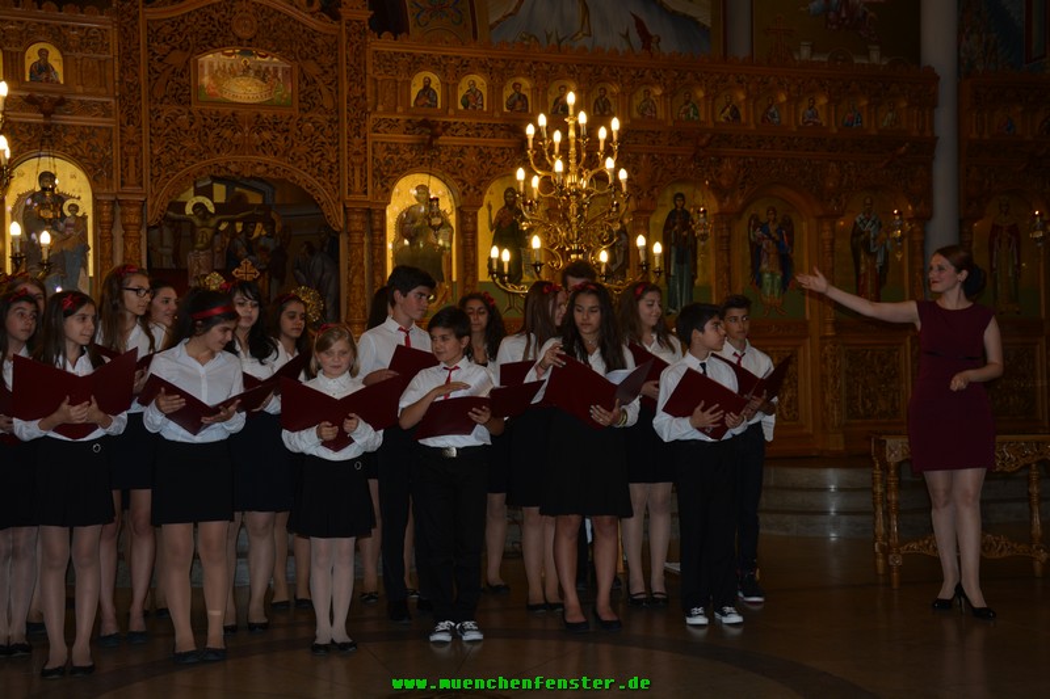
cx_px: 525
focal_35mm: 45
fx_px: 1312
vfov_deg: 29.9
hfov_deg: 43.6
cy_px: 350
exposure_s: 1/30
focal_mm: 30
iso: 200
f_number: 5.6
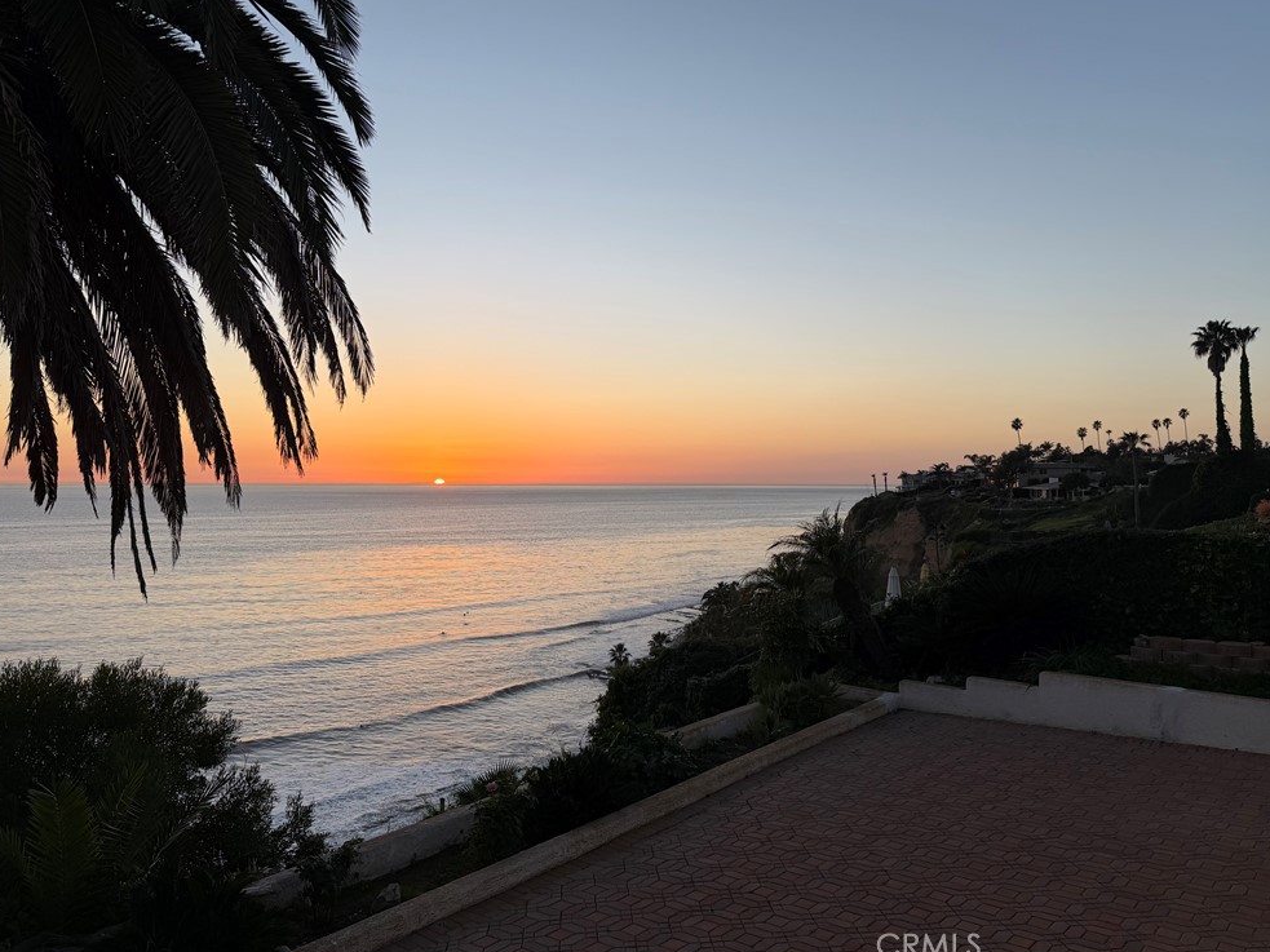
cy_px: 468
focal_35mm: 25
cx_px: 652
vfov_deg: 54.9
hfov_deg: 69.4
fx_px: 917
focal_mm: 6.76
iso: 80
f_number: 1.78
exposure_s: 1/920
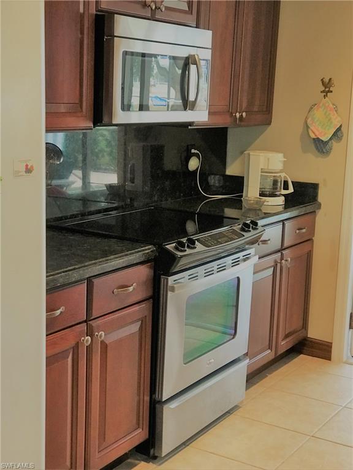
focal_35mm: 57
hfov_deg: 25.7
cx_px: 176
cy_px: 235
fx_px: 775
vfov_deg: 33.8
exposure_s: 1/60
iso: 400
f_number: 2.8
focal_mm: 6.6
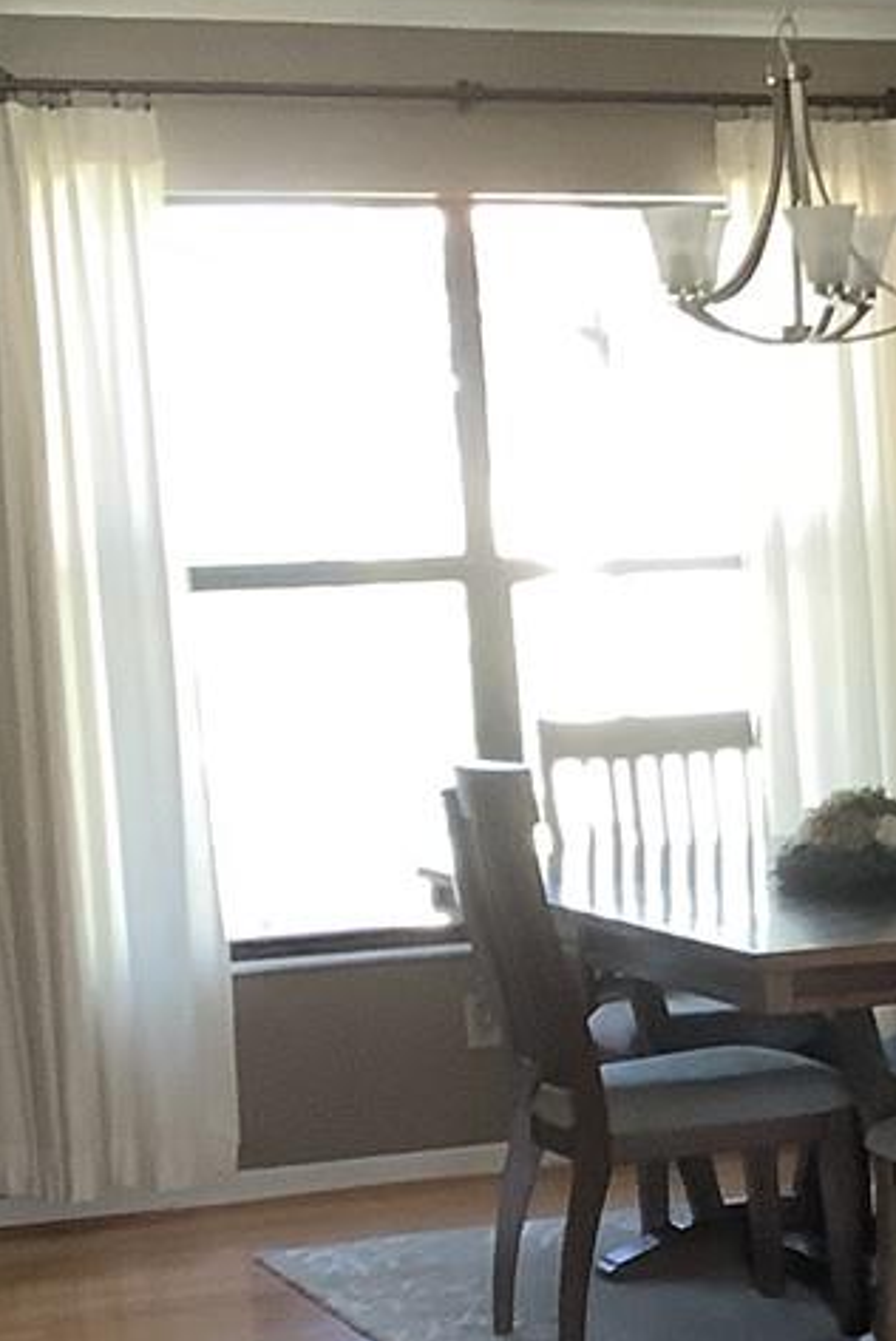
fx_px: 4063
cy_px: 1117
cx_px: 1375
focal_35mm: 109
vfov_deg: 18.5
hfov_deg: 12.0
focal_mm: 3.3
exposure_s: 1/60
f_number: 2.4
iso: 250
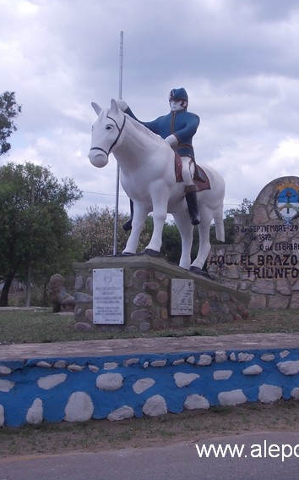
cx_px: 169
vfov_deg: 28.2
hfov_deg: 17.8
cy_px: 238
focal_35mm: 73
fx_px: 952
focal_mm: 7.2
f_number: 7.2
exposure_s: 1/160
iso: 80
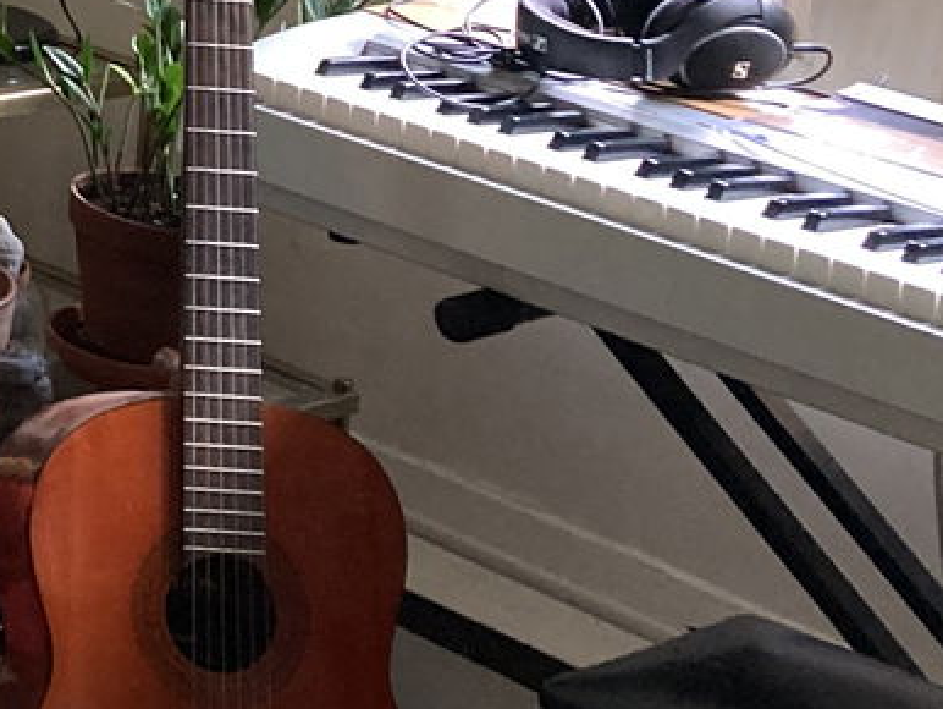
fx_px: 3162
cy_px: -403
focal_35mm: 116
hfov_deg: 14.5
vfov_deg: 12.1
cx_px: -848
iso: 200
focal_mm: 3.99
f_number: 1.8
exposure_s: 1/60
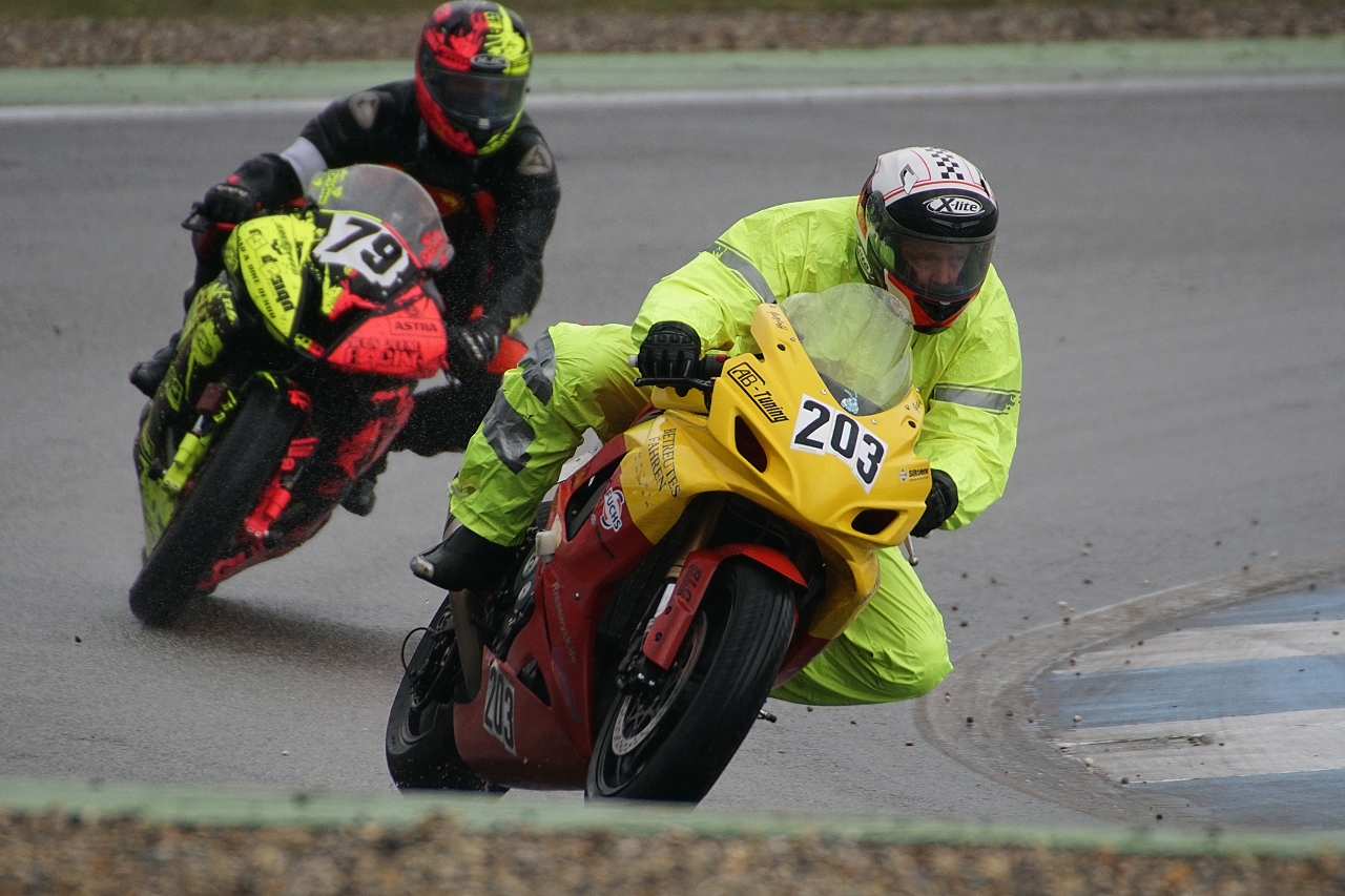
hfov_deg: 3.0
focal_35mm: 690
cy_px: 448
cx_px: 672
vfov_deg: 2.0
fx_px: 25774
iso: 400
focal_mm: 460
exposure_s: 1/800
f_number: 6.3
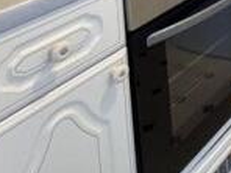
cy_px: -157
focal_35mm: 55
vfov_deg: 18.8
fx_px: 367
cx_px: 358
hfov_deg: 25.2
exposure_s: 1/50
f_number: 2.2
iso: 640
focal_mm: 2.22
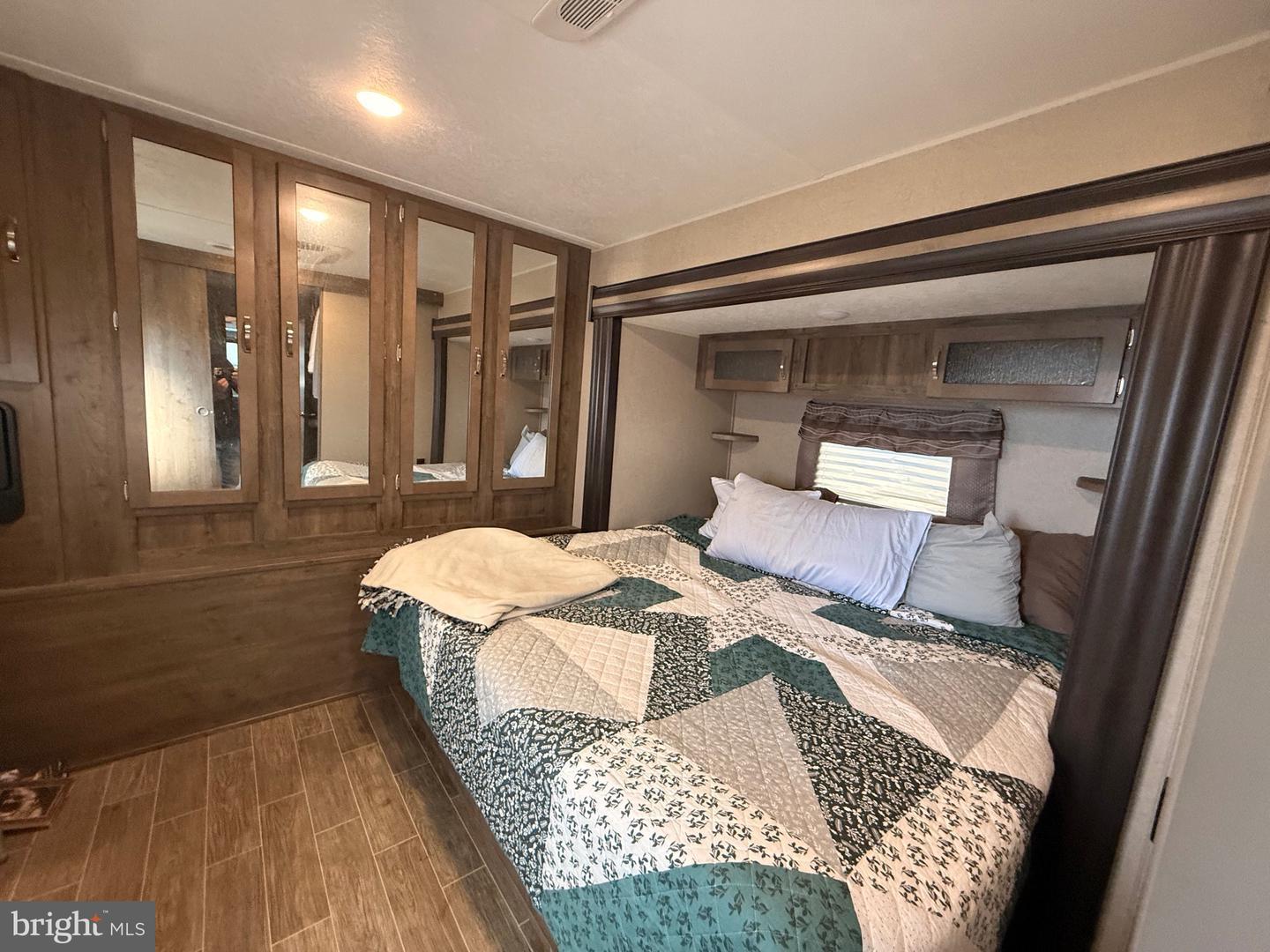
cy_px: 476
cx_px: 635
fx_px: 514
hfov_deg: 102.1
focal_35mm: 14
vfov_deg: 85.7
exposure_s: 1/60
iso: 500
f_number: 2.2
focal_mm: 2.22
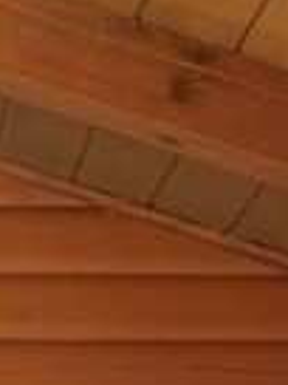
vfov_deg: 12.5
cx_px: -184
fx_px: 1631
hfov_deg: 9.7
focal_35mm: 147
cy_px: 651
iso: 160
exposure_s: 1/60
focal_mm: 5.96
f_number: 1.6
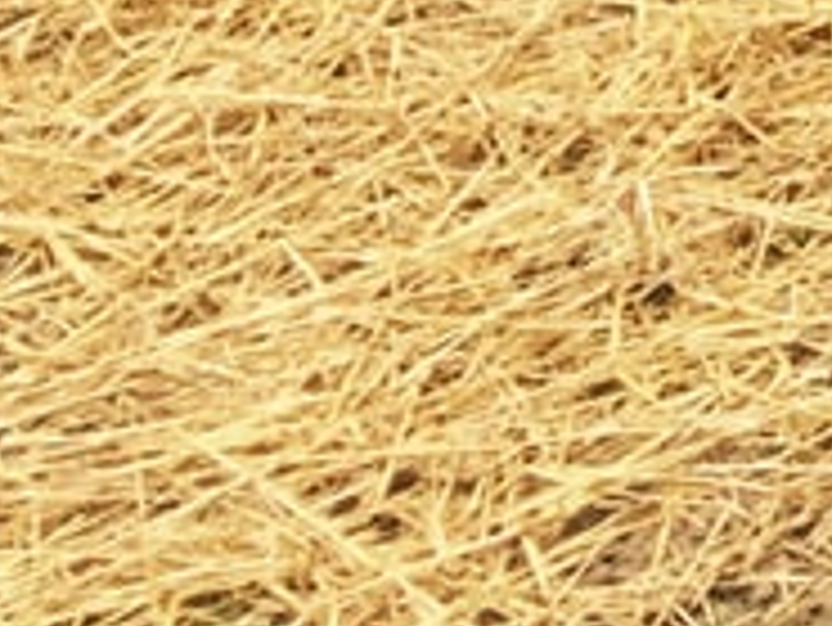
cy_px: -1464
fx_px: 5027
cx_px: 2651
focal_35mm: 209
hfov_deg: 7.9
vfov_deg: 6.3
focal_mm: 4.15
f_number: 2.2
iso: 32
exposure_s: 1/631
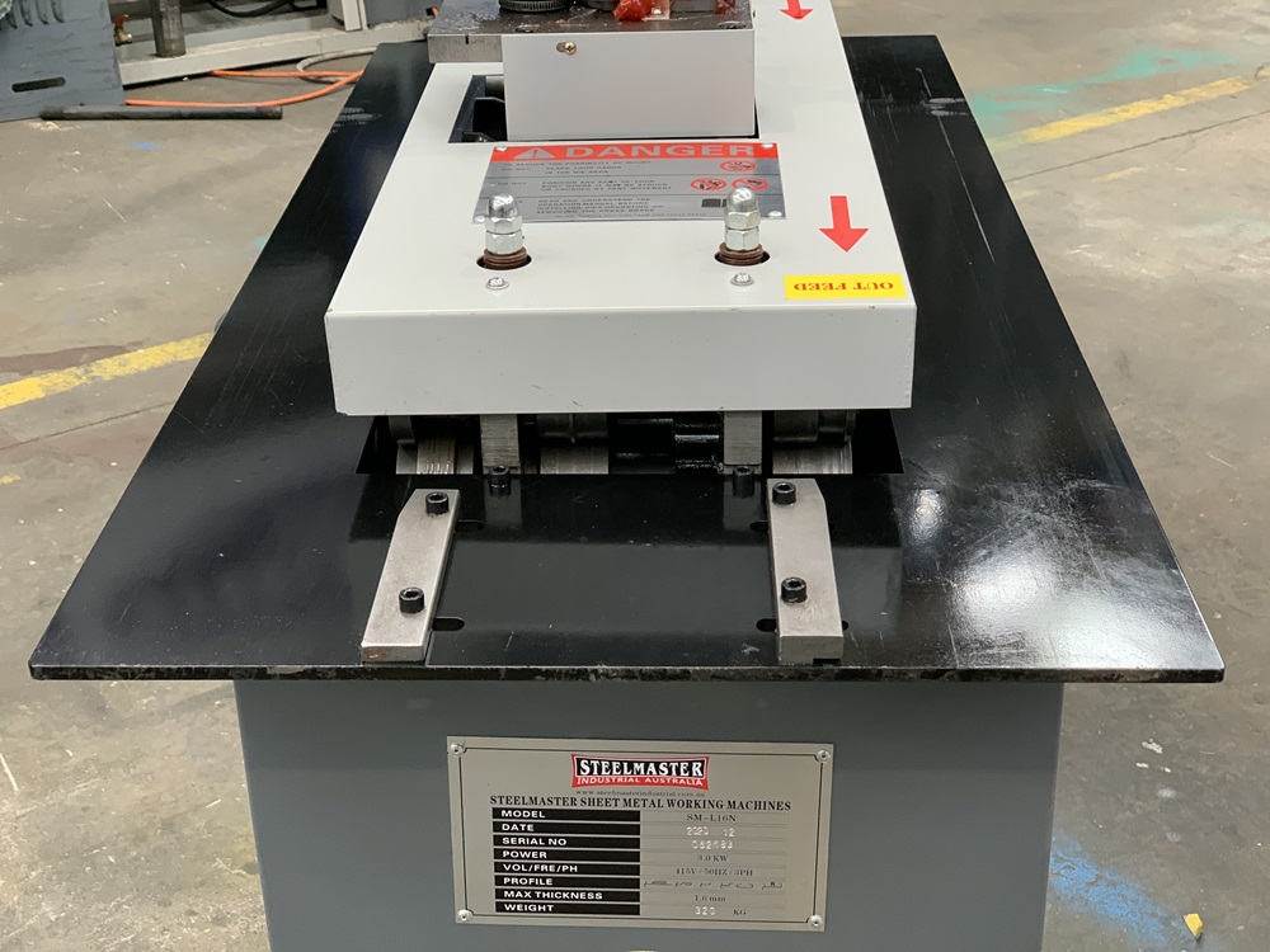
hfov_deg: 36.8
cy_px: 476
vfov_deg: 28.0
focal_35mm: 52
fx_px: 1908
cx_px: 635
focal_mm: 6
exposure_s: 1/50
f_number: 2.4
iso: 125
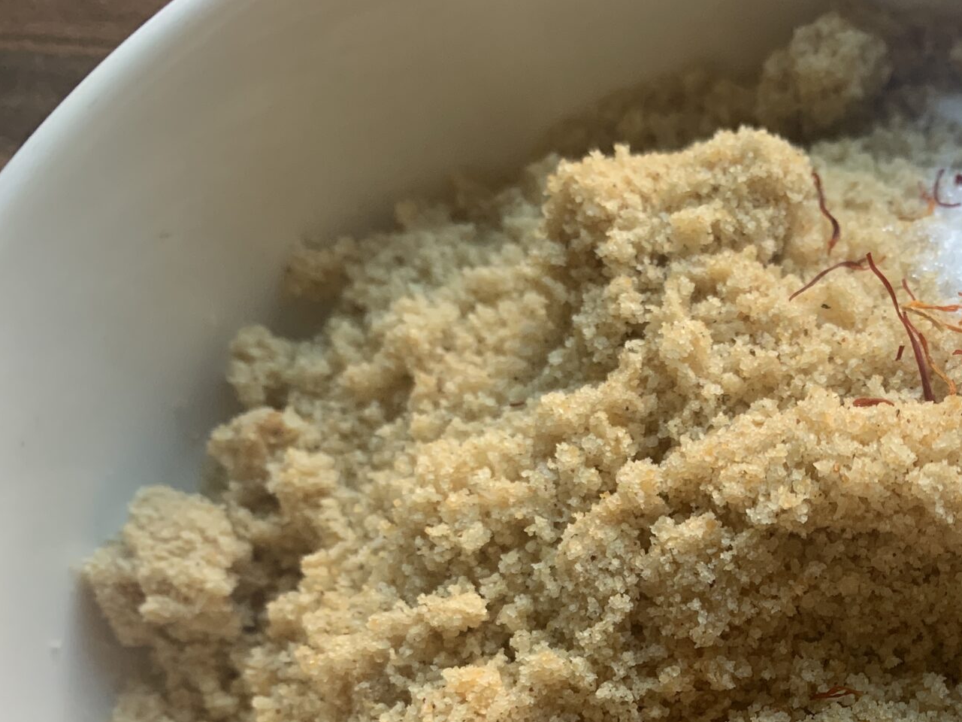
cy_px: 720
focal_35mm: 52
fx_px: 1445
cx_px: 863
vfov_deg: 26.5
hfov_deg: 34.8
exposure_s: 1/70
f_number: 1.8
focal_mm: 4.25
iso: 100
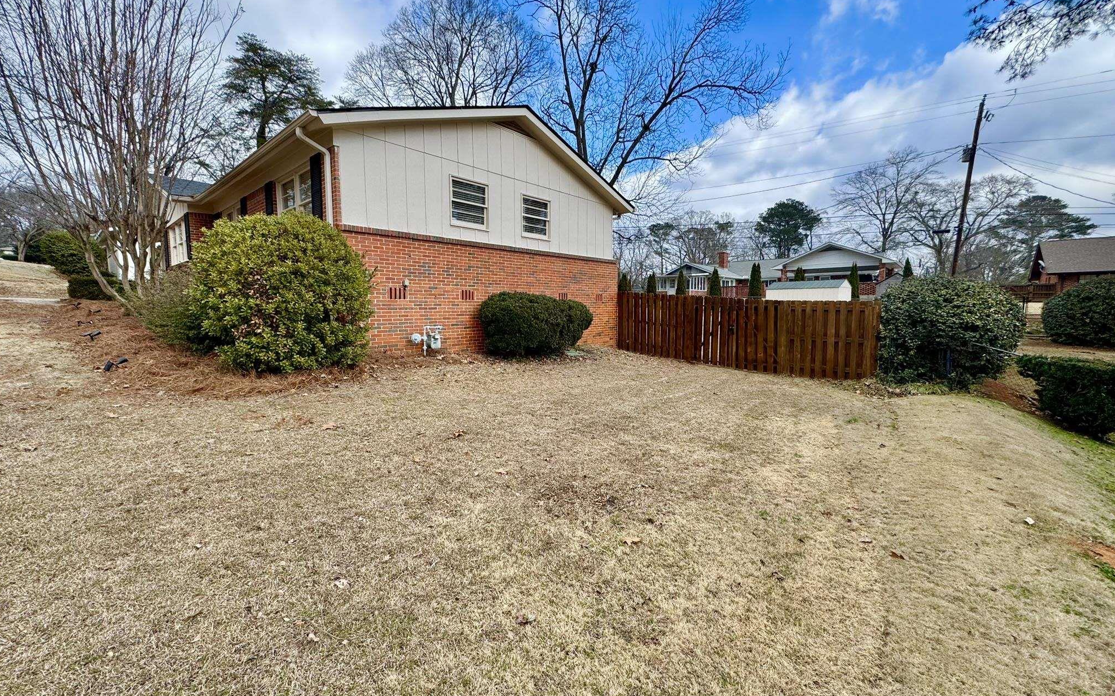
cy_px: 346
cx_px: 556
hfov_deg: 101.5
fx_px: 456
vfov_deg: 74.8
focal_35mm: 15
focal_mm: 2.22
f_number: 2.2
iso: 40
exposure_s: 1/631
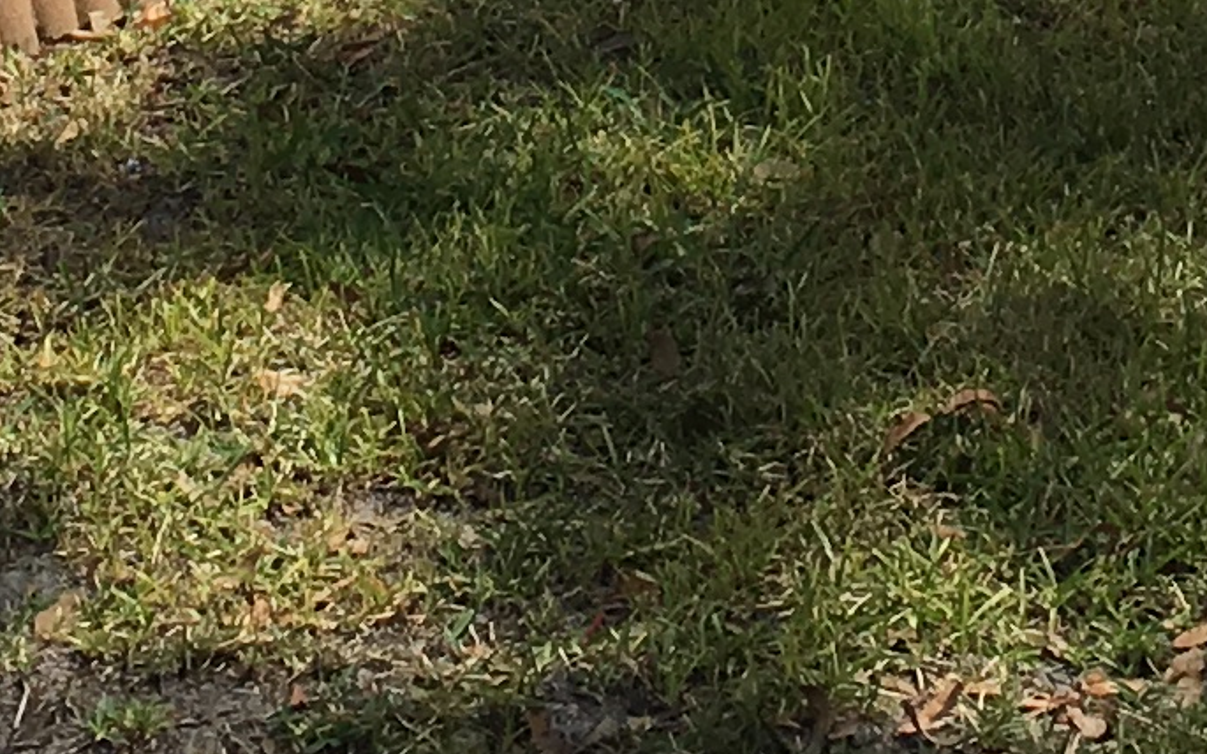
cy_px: -1466
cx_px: 997
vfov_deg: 6.6
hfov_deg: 11.5
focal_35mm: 181
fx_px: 5953
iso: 25
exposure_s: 1/1603
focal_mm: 4.15
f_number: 2.2
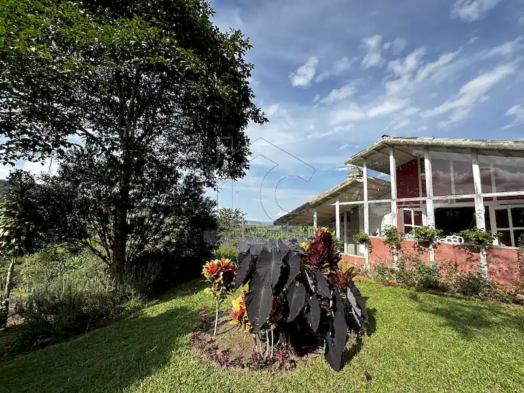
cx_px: 262
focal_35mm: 14
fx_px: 212
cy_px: 196
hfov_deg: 102.1
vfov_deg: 85.7
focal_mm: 2.22
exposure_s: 1/1401
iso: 40
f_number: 2.2
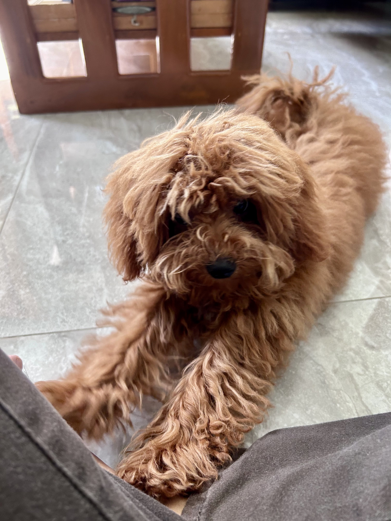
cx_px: 196
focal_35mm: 26
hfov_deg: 53.1
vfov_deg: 67.3
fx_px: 392
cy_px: 260
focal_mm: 5.7
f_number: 1.5
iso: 125
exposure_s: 1/71
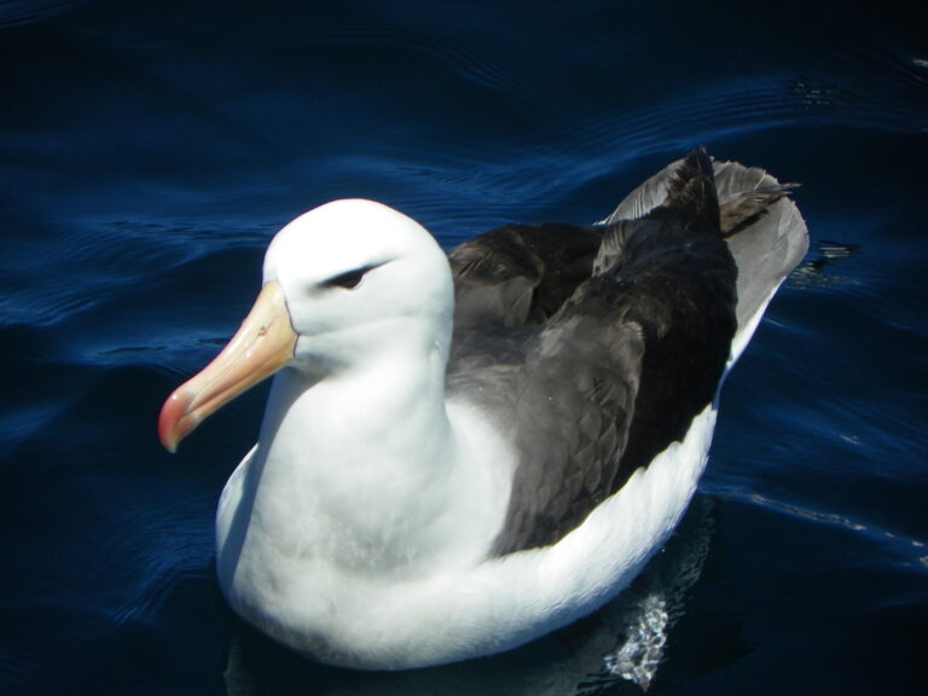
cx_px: 464
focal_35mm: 377
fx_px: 10107
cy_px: 348
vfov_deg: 3.9
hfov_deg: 5.3
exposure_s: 1/800
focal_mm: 67.2
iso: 64
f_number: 5
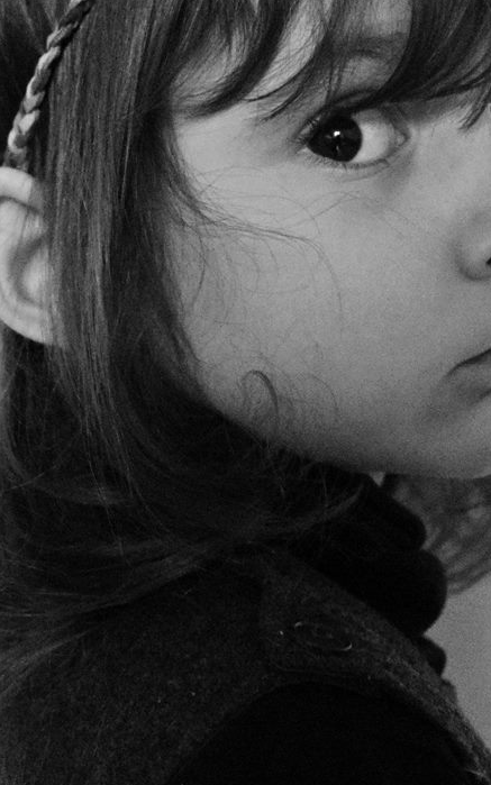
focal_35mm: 84
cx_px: 197
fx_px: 1798
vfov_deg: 24.4
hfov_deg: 15.5
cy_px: 215
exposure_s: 1/60
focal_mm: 24
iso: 4500
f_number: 3.8
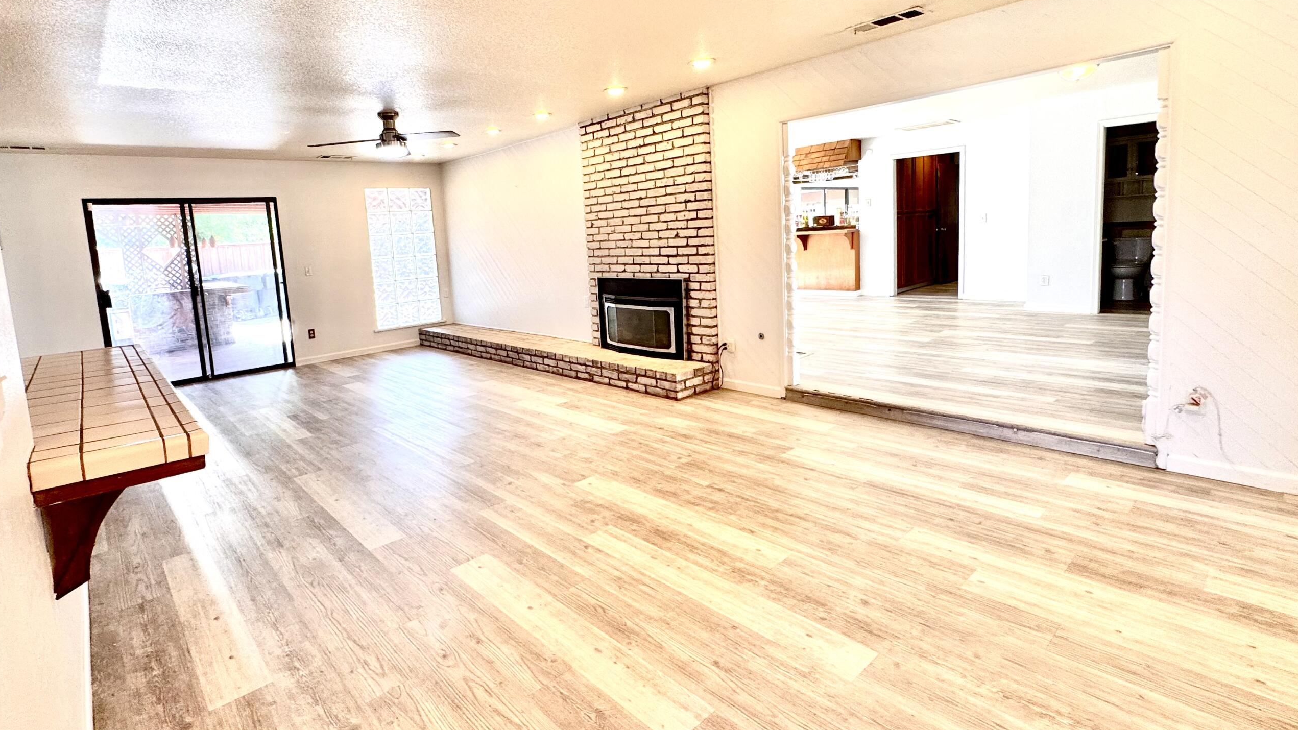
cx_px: 573
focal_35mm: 18
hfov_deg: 92.2
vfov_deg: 60.7
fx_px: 620
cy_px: 305
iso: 125
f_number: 2.2
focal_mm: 2.22
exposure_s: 1/120
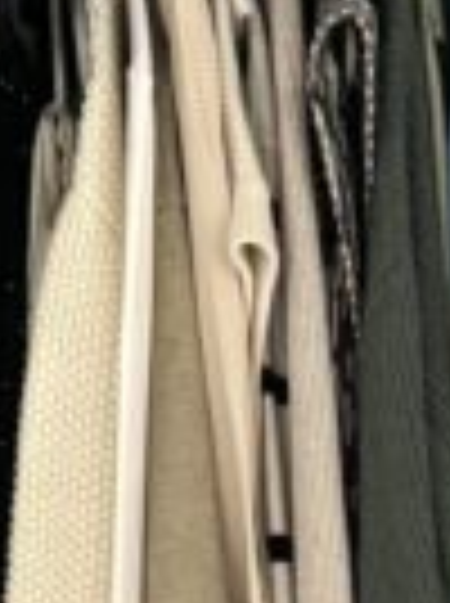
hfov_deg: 8.8
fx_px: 2904
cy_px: 884
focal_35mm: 167
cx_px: 504
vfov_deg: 11.4
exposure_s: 1/60
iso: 500
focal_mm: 6.76
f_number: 1.78
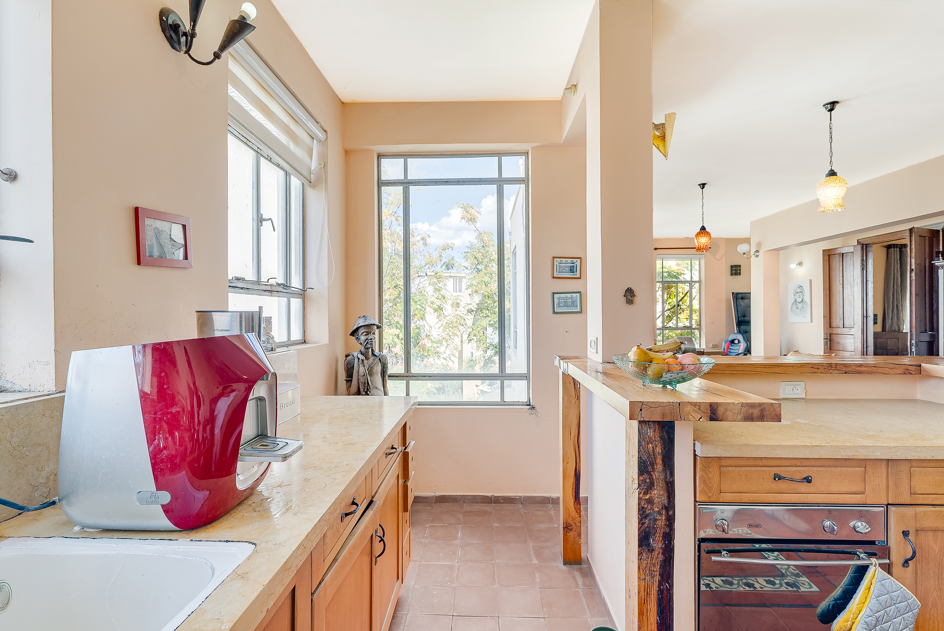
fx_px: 420
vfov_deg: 73.8
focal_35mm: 16
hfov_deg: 96.7
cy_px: 316
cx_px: 472
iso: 400
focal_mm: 16
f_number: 8
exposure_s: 1/125
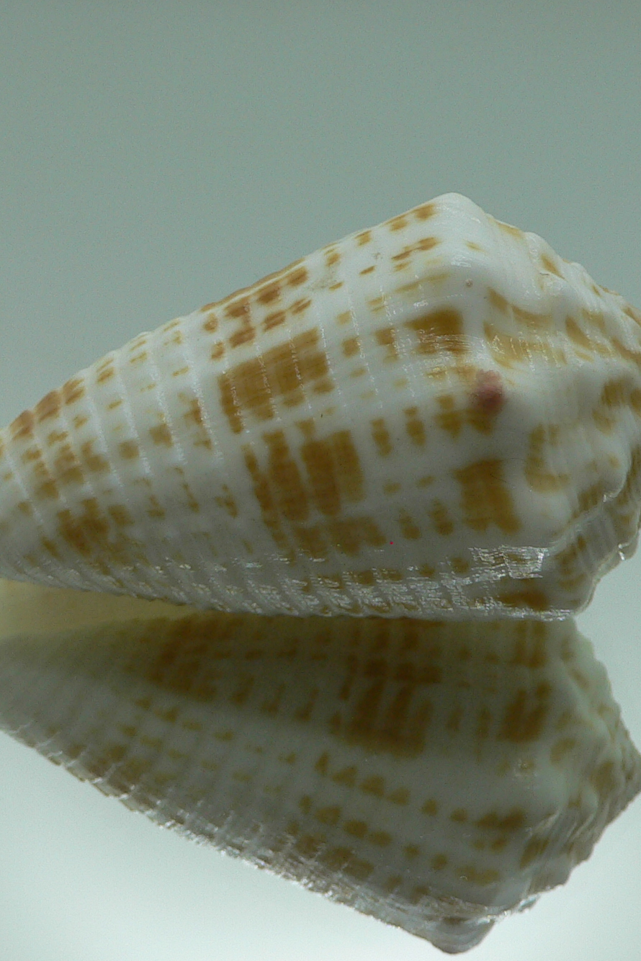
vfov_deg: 36.2
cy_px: 436
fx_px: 1468
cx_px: 310
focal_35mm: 55
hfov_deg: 24.6
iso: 80
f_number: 2.8
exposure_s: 1/100
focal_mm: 4.6
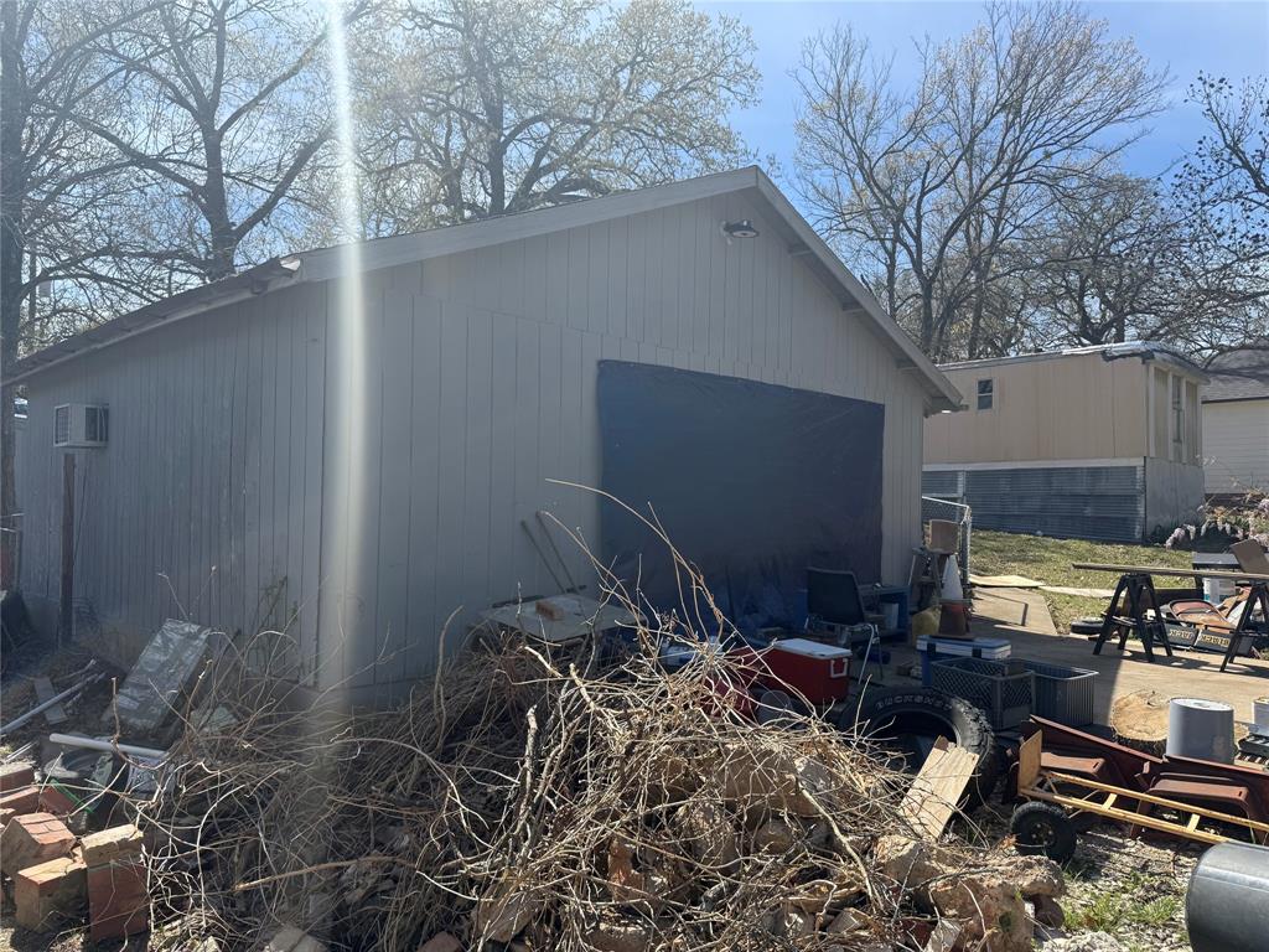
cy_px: 476
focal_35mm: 24
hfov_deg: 71.6
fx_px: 880
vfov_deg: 56.8
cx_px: 634
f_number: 1.78
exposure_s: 1/3279
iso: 80
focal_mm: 6.76
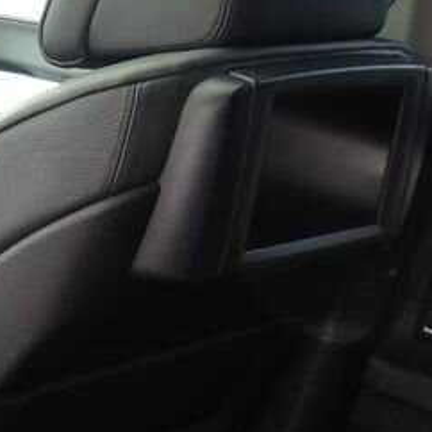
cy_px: 154
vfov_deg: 17.2
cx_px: -311
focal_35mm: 101
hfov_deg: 15.2
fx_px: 1426
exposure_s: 1/30
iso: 129
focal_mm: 4.9
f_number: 3
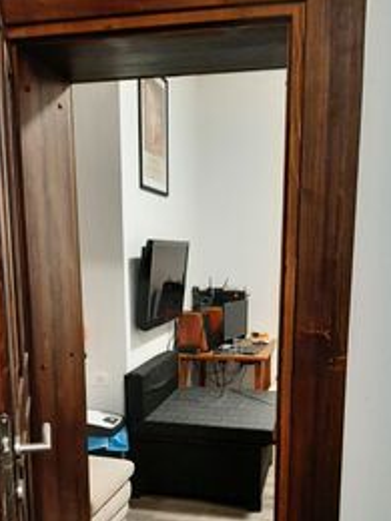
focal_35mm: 36
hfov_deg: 39.6
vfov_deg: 50.2
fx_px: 542
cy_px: 357
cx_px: 186
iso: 200
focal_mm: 3.93
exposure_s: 1/33
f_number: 1.7
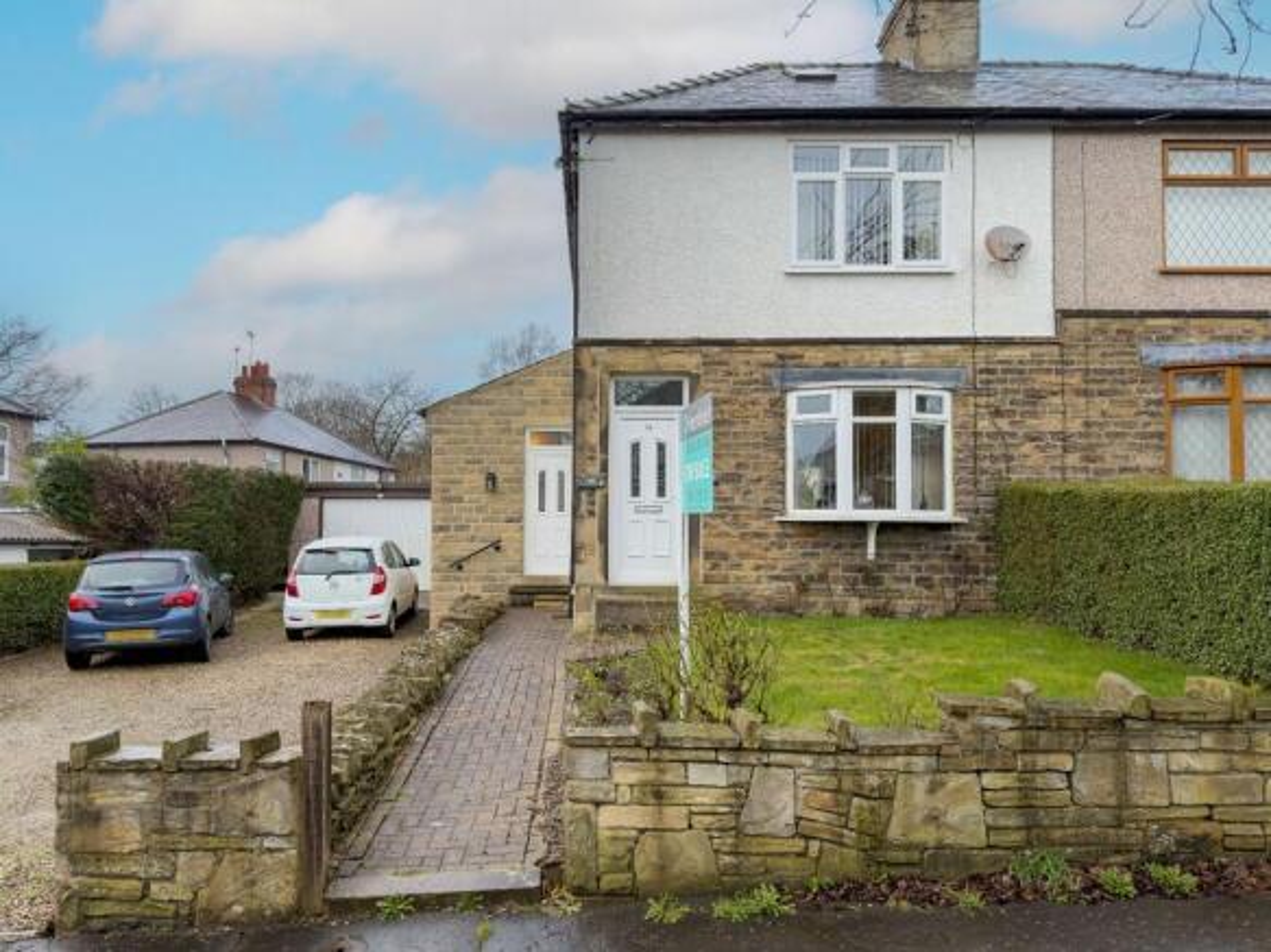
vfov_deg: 56.8
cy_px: 476
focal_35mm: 24
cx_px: 636
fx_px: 881
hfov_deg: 71.6
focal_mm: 6.76
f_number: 1.8
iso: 64
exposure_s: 1/1100
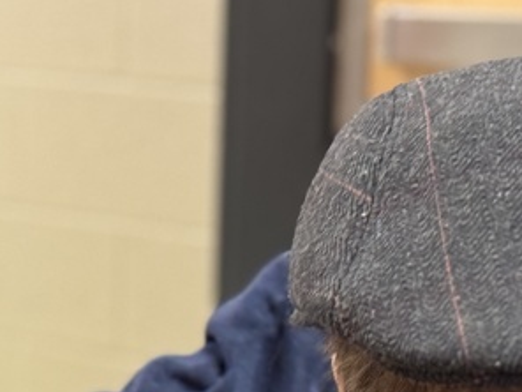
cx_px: -155
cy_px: 563
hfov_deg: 11.6
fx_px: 2503
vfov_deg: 8.8
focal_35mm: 166
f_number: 1.78
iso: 320
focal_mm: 6.76
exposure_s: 1/40
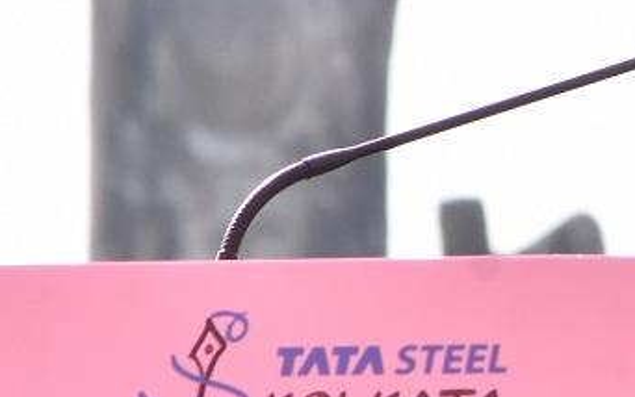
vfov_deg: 1.0
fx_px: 22613
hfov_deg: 1.6
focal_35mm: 1306
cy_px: 315
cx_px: 884
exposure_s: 1/250
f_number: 9
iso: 640
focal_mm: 195
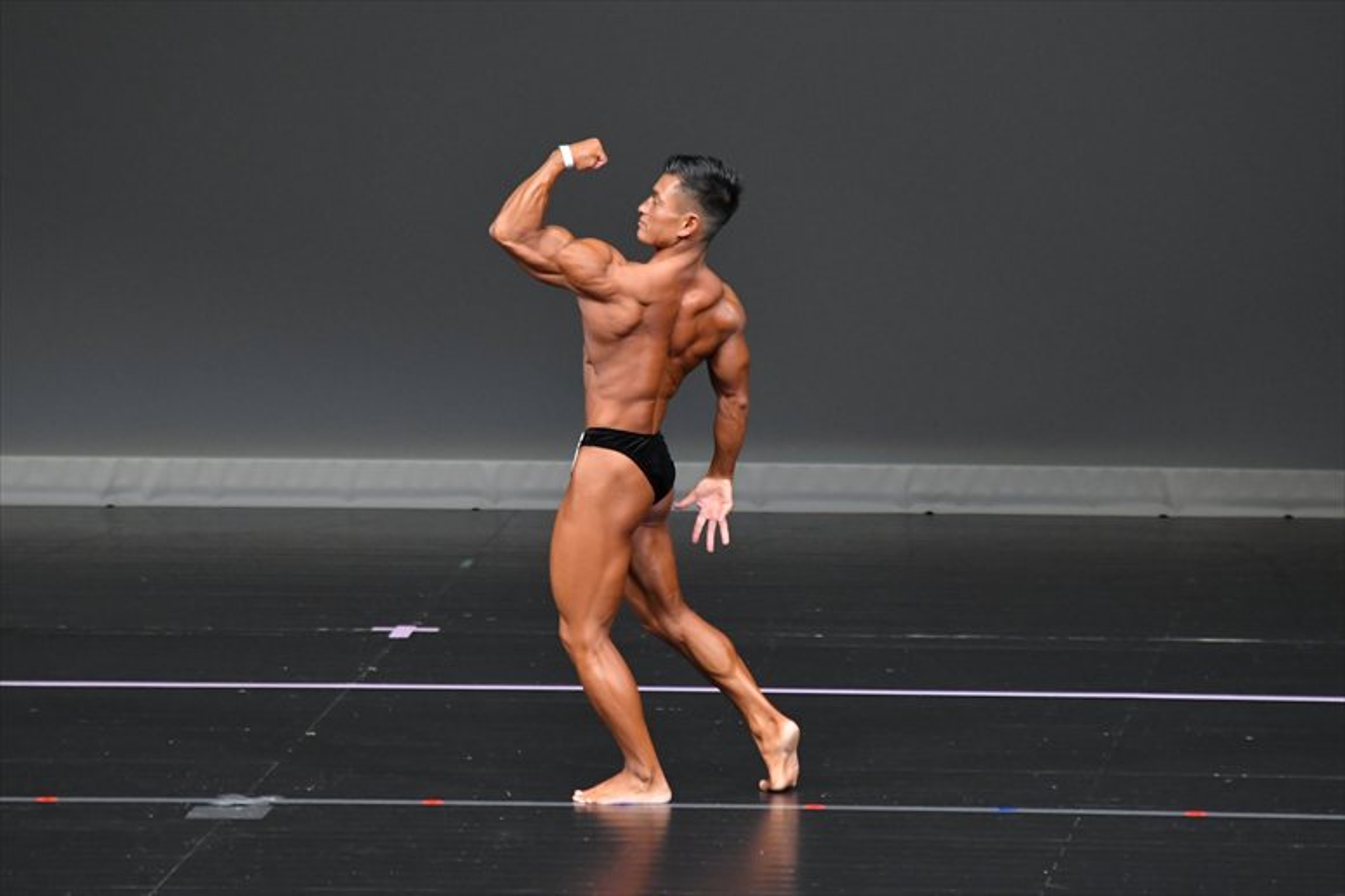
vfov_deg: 4.0
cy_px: 448
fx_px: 12883
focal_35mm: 345
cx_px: 672
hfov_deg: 6.0
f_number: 5.6
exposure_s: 1/400
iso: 4000
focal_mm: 230
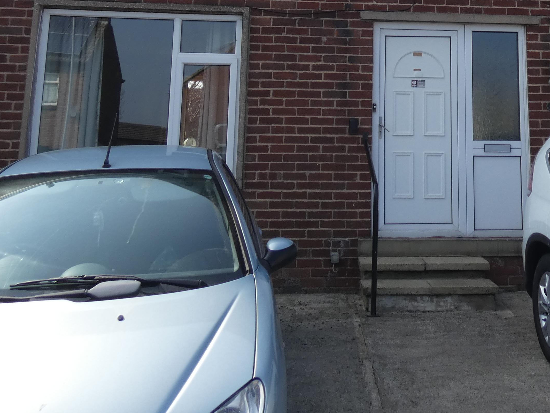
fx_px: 731
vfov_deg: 29.8
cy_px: 20
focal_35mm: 46
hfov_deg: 40.4
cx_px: 394
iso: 80
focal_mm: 3.6
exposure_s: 1/1000
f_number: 2.8
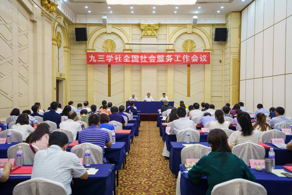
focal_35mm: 35
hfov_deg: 54.4
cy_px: 98
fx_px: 284
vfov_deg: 37.9
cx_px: 146
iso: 640
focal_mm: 35
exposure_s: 1/80
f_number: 4
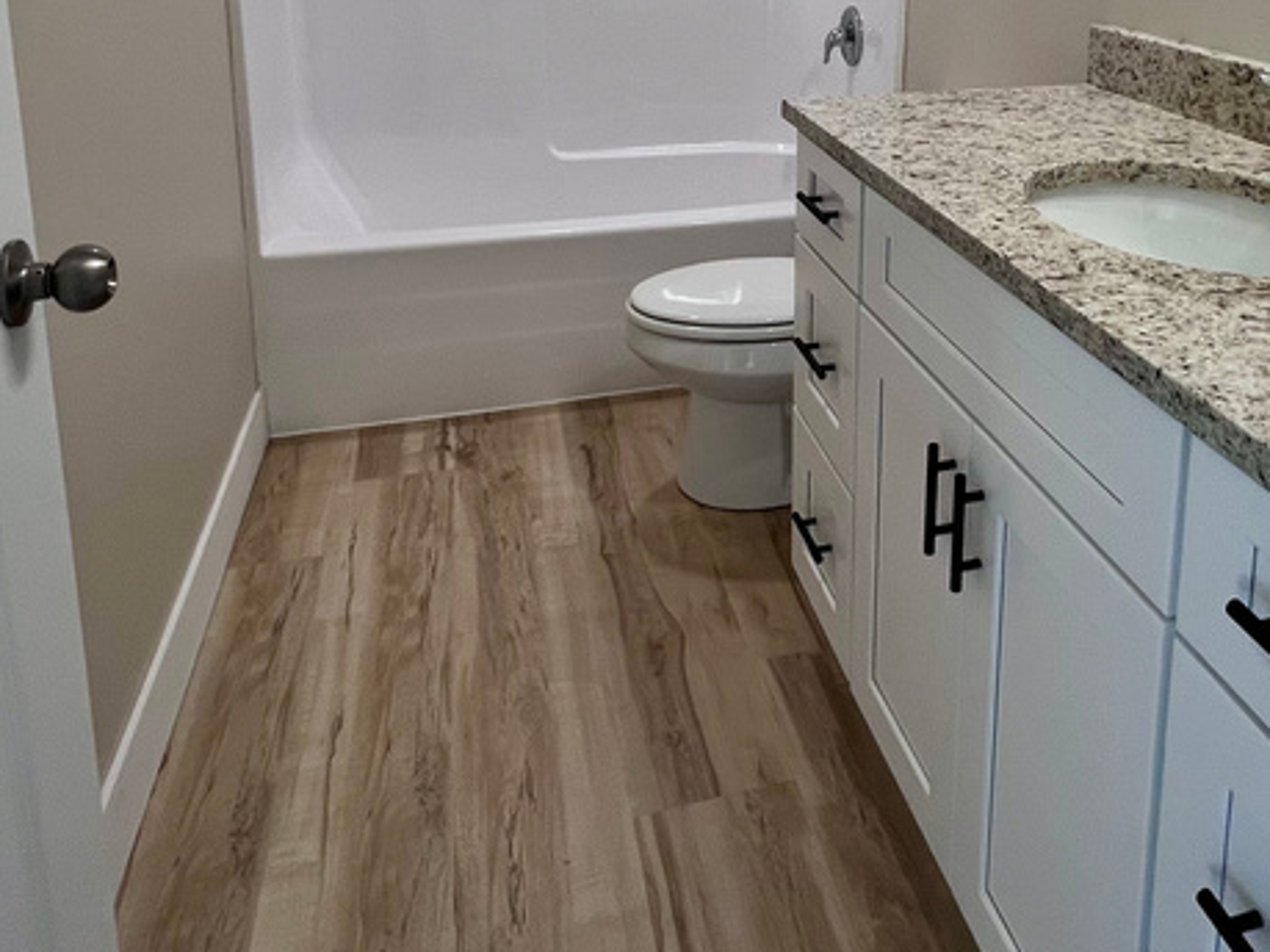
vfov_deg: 43.7
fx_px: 1064
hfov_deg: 60.4
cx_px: 833
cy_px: 83
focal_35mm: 29
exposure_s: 1/120
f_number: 1.8
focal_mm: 1.57
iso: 100
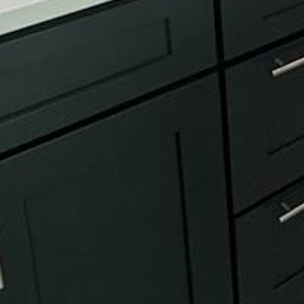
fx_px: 735
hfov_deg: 21.4
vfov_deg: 20.1
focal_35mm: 74
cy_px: -153
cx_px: 384
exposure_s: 1/120
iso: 250
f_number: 2.2
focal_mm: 2.22
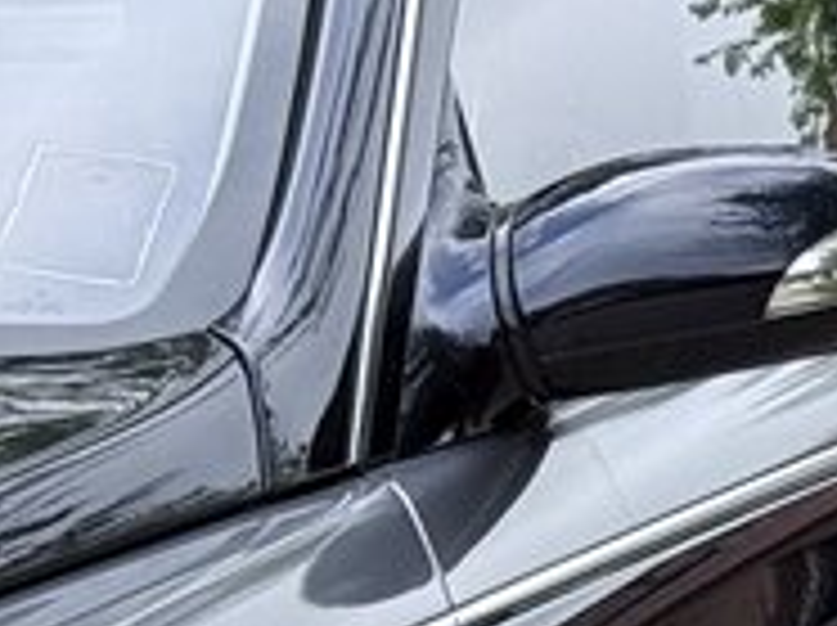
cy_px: 1468
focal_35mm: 331
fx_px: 7993
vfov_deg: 4.4
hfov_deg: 5.8
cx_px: -1089
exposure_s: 1/726
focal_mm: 6.76
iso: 80
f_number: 1.78
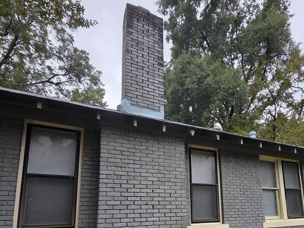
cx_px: 177
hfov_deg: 78.4
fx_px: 184
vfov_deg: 58.6
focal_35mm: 21
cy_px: 182
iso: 80
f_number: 2.2
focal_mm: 2.2
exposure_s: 1/719
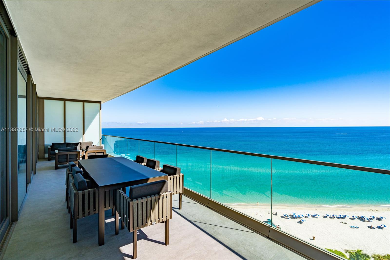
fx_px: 173
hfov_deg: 96.7
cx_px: 195
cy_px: 130
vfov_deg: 73.7
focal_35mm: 16
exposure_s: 1/250
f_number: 8
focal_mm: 16
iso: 100
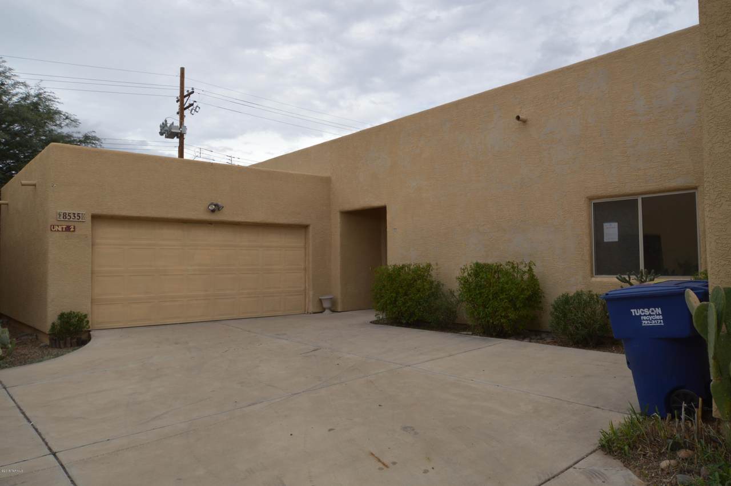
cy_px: 243
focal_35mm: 26
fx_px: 517
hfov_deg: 70.5
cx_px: 366
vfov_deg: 50.3
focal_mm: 17
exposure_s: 1/200
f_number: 7.1
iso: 100
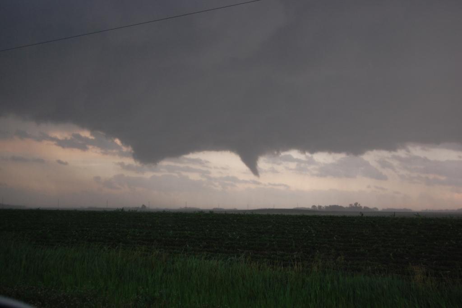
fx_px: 673
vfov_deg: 25.7
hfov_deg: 37.9
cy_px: 154
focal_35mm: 52
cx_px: 231
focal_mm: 35
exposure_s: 1/40
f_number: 4.8
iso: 400
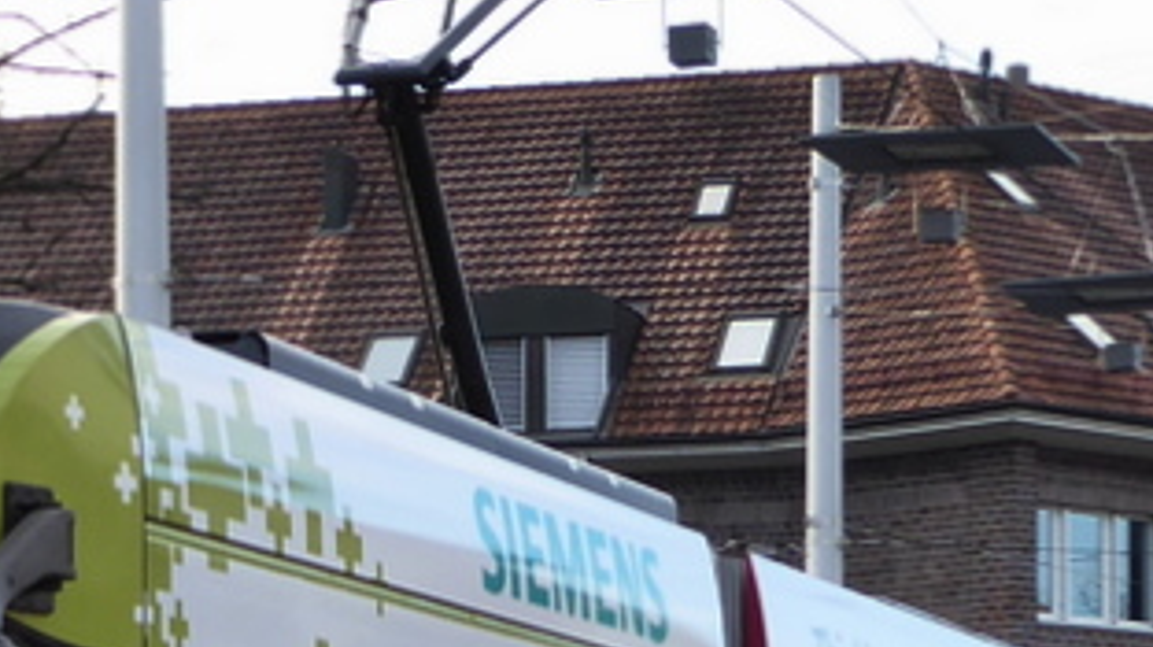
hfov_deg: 12.1
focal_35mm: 176
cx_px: 70
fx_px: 5377
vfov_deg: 6.8
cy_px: 991
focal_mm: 7.2
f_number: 3.8
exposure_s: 1/160
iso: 125
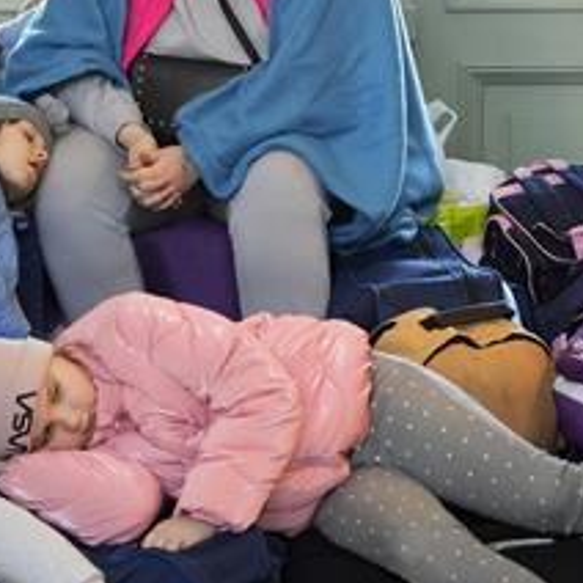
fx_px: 4954
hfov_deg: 6.7
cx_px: 129
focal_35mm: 260
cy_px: 213
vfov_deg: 6.7
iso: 5000
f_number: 4.5
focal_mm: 100
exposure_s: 1/200
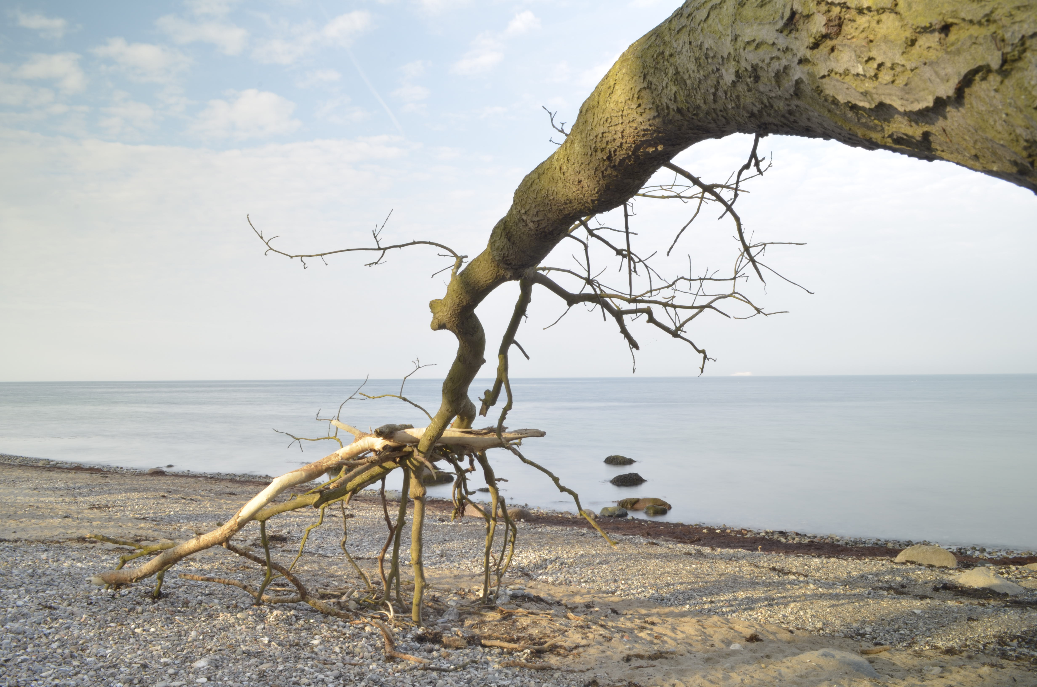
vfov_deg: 43.4
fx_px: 862
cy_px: 344
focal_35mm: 30
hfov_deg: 62.0
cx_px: 518
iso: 100
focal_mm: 20
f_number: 25
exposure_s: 4
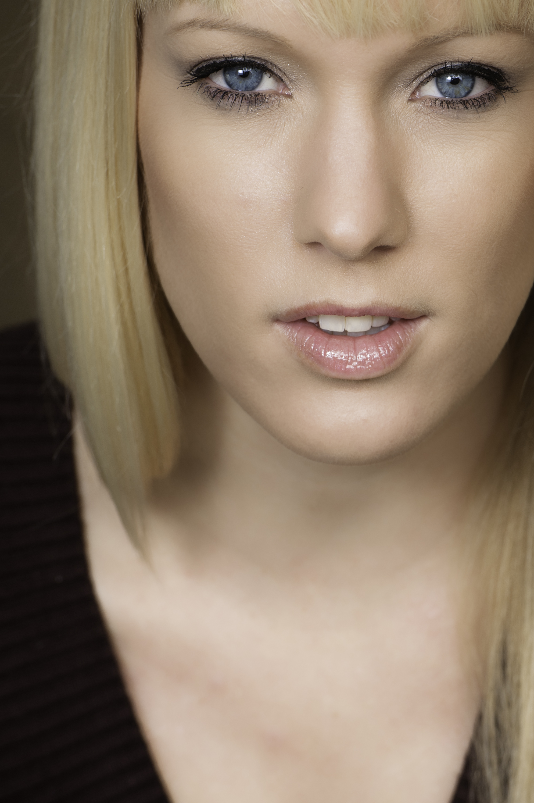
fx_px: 6350
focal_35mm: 285
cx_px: 369
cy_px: 314
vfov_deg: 7.2
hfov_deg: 4.8
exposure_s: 1/125
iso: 100
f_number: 8
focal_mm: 200
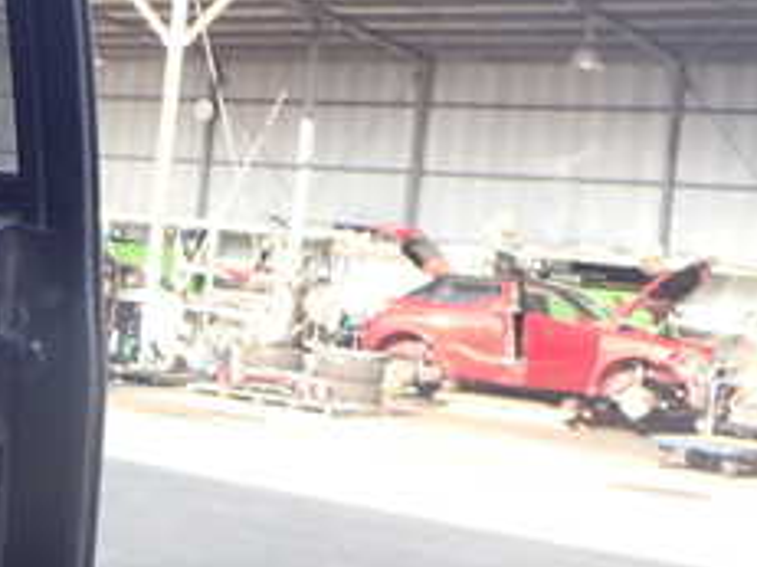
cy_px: 233
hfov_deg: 22.7
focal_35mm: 78
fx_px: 1705
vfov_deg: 18.9
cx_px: -193
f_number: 3.2
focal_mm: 5.4
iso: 100
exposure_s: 1/160
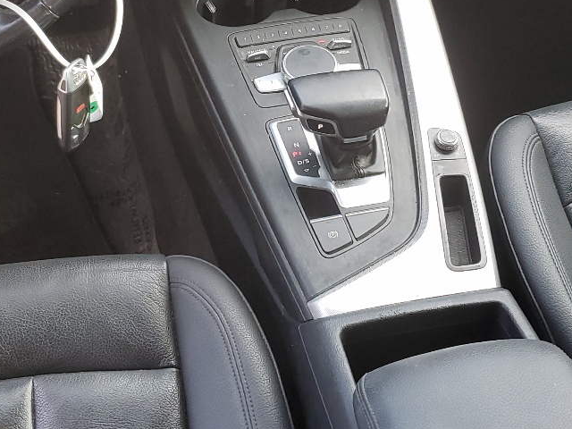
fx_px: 1074
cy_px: 102
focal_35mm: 65
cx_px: 265
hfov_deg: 29.8
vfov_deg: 22.4
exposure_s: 1/120
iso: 59
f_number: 1.5
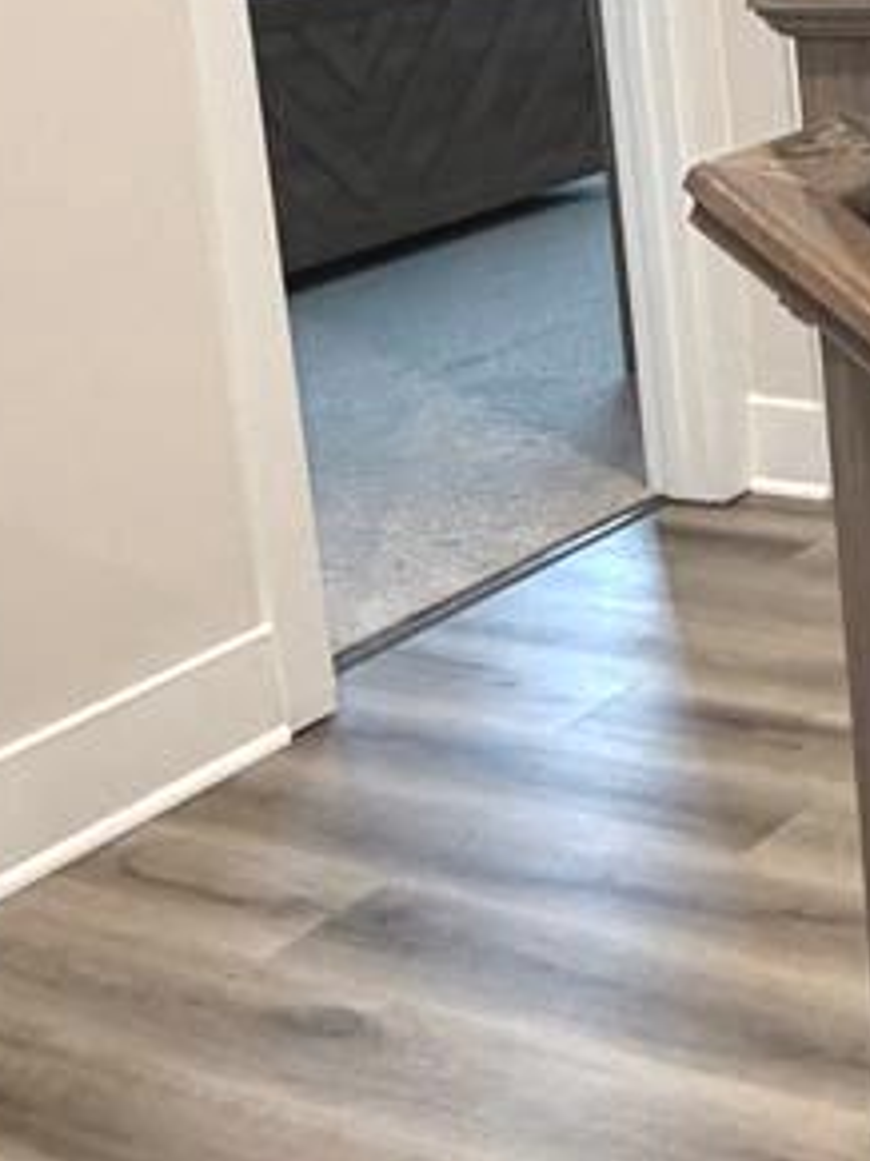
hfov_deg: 19.1
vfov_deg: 25.8
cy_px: 207
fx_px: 2482
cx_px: 962
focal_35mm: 74
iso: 250
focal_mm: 2.22
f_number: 2.2
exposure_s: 1/60
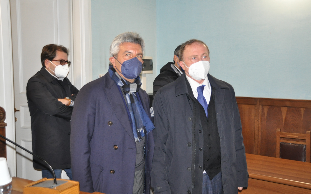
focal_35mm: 45
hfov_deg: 44.8
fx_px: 377
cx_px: 155
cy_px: 95
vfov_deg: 28.9
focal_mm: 29
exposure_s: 1/160
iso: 1250
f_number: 4
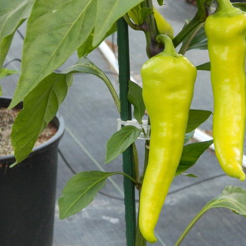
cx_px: 158
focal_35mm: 139
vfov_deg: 12.6
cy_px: 126
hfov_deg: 12.5
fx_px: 1118
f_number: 4.2
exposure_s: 1/400
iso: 400
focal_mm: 15.1
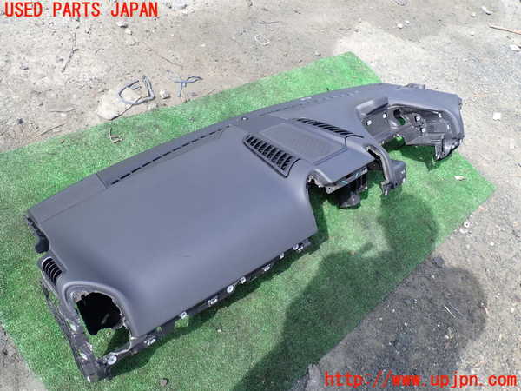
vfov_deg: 54.9
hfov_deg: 69.4
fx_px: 376
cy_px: 196
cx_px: 260
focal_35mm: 25
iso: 100
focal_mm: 4.5
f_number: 2.8
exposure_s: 1/250
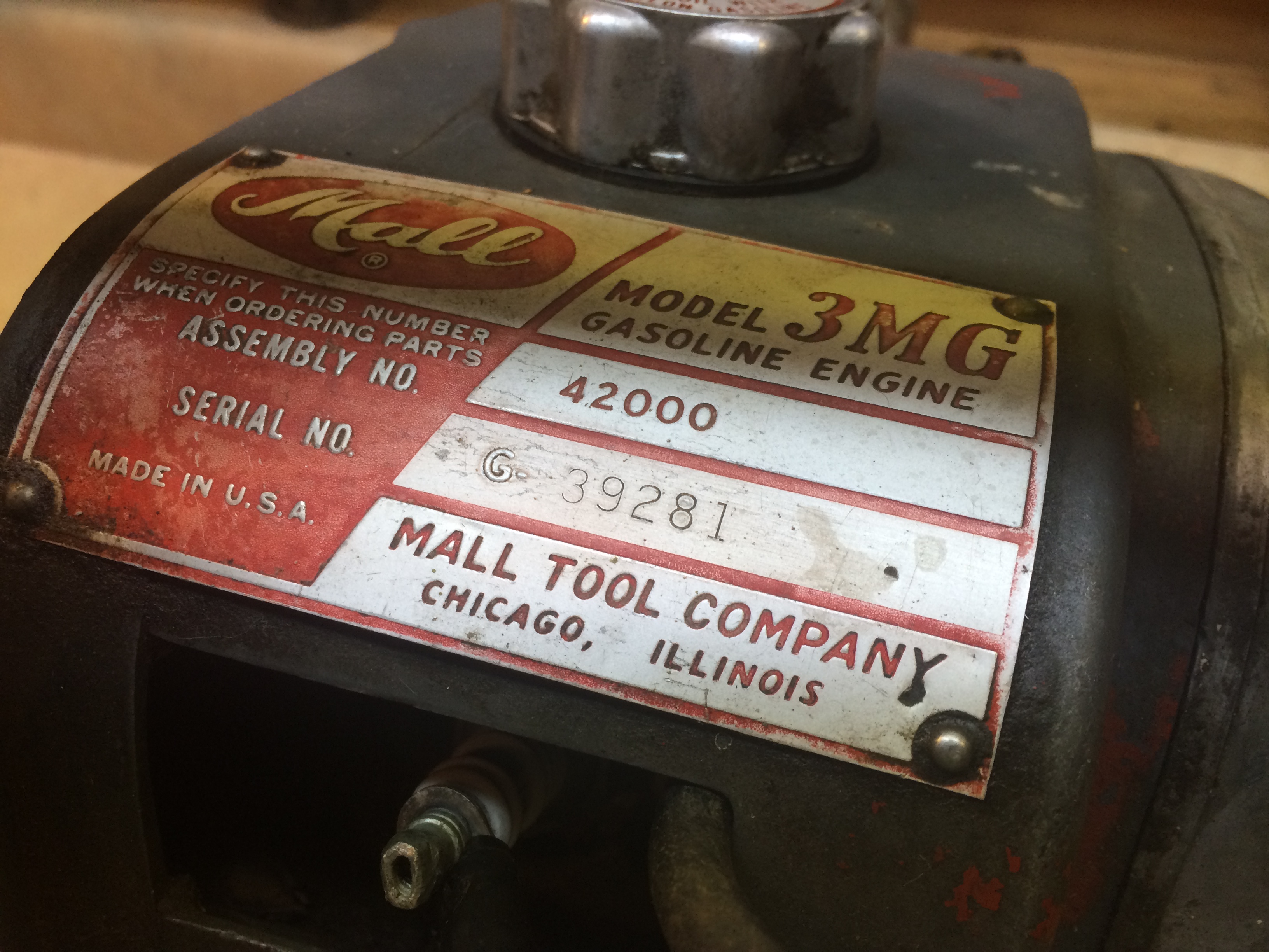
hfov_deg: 61.7
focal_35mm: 29
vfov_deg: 48.2
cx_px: 634
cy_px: 476
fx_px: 1063
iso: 50
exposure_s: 1/30
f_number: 2.2
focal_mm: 4.15
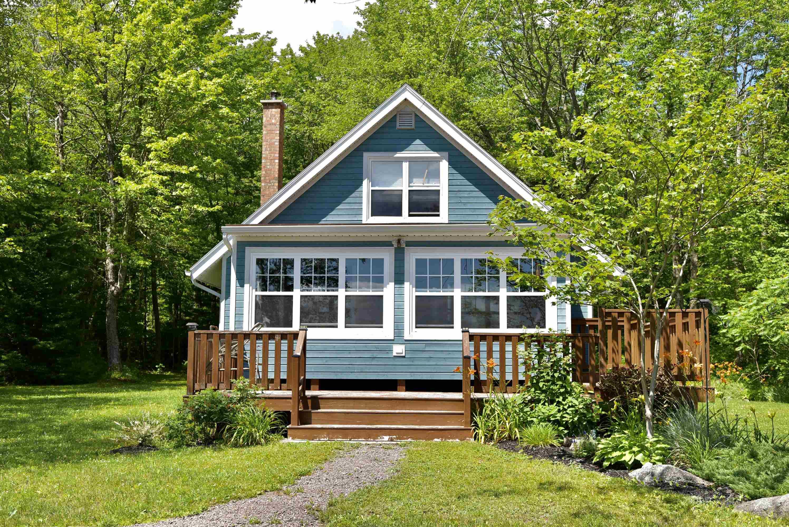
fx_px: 921
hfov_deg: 46.4
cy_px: 264
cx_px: 394
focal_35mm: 42
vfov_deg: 31.9
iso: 200
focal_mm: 28
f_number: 2.8
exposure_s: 1/2000
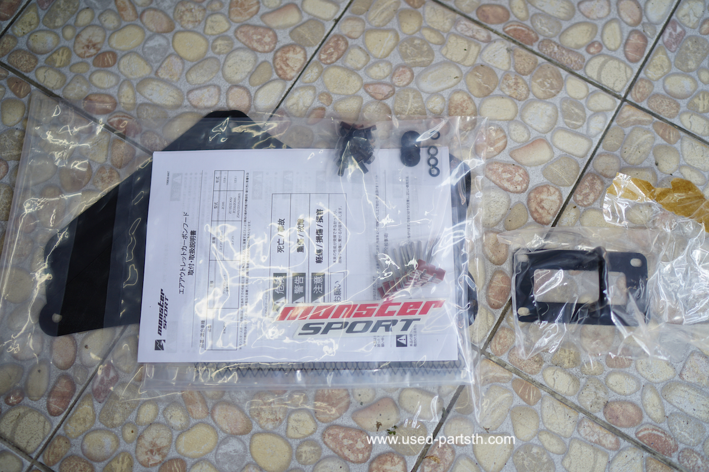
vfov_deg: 37.9
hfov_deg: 54.4
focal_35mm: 35
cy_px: 236
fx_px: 689
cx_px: 354
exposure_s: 1/80
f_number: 2
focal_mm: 35
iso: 100
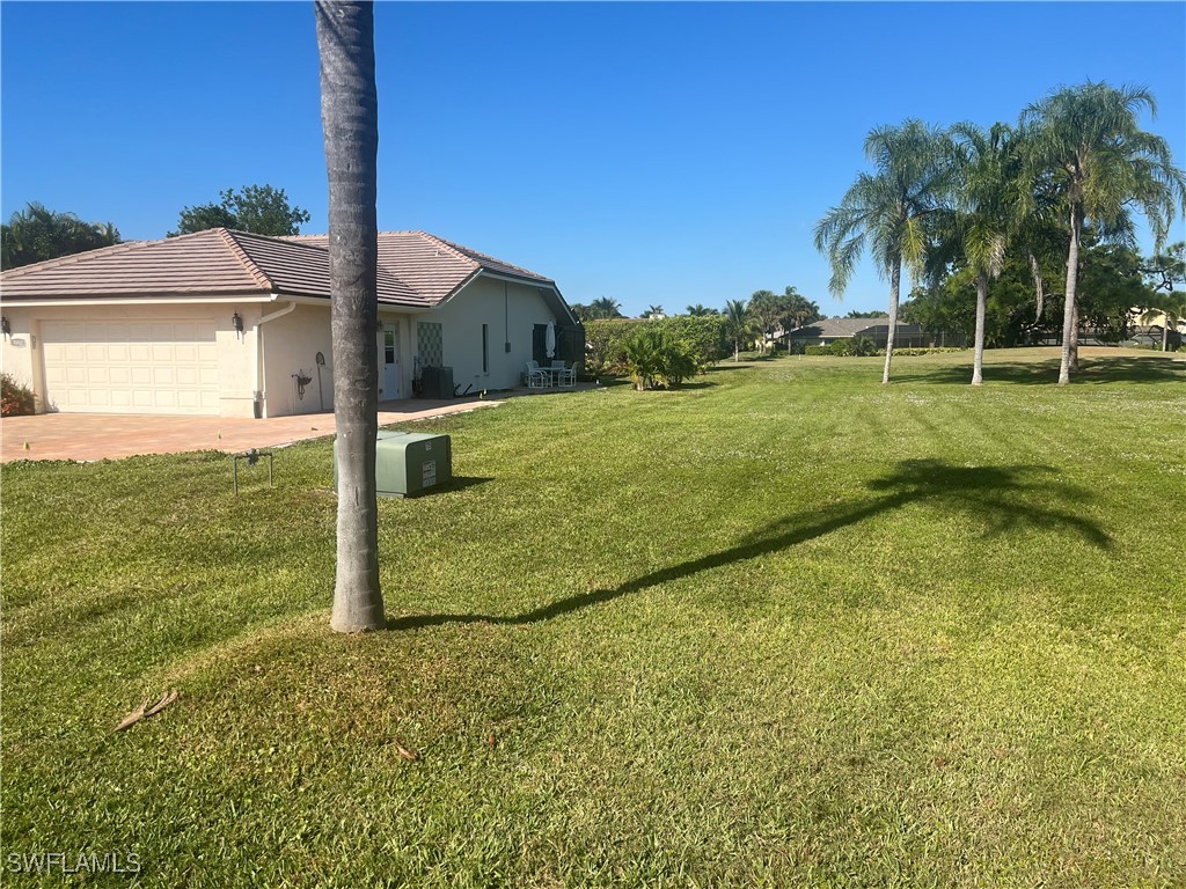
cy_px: 444
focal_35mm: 26
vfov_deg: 53.1
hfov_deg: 67.3
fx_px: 891
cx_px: 593
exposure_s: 1/3745
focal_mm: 5.1
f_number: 1.6
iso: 50
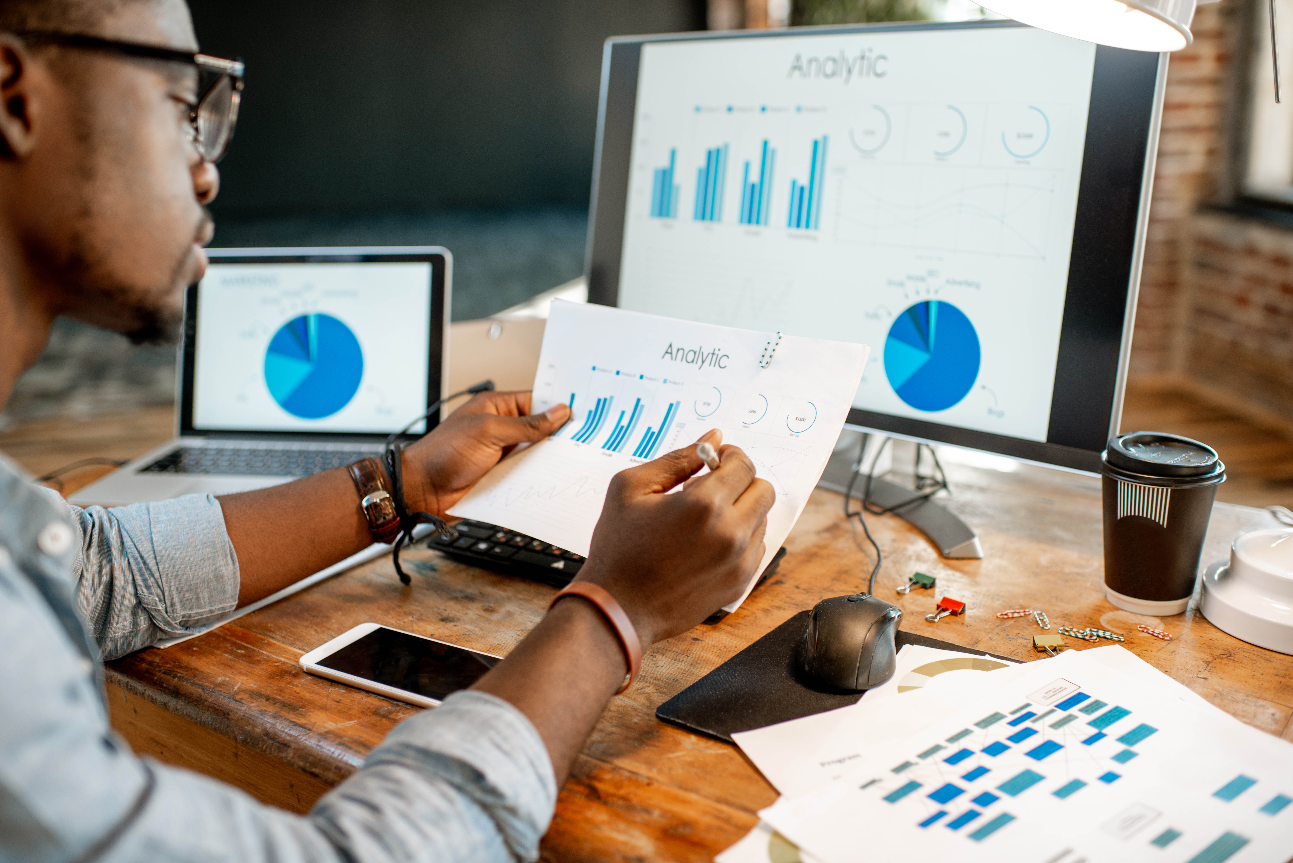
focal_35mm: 35
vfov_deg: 37.9
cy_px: 432
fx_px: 1257
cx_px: 646
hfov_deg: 54.4
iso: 250
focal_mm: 35
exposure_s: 1/160
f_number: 2.2
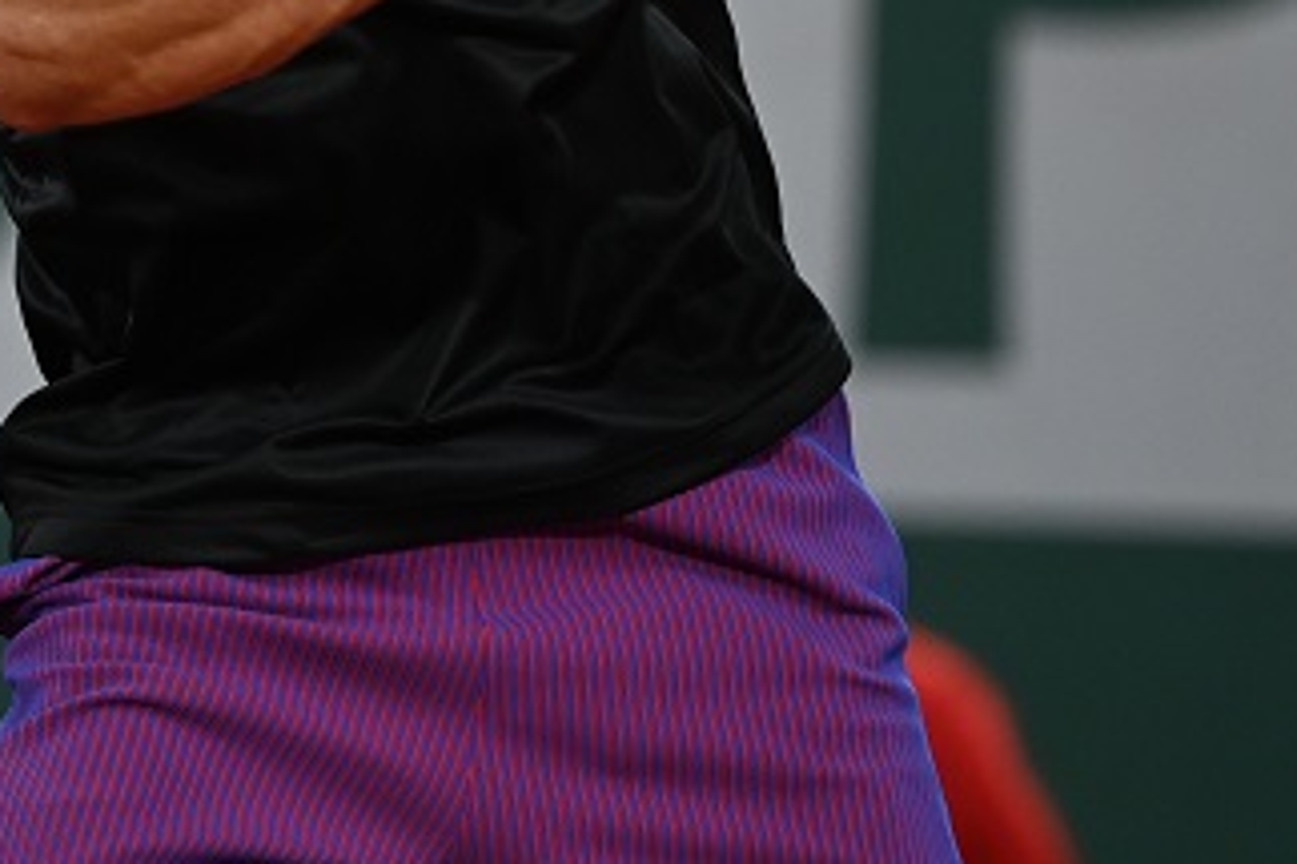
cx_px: 20
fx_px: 36836
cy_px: -209
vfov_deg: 1.3
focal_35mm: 1023
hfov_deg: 2.0
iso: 2000
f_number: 4
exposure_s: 1/1600
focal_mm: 330
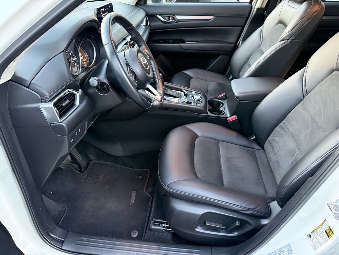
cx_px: 170
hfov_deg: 71.6
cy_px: 128
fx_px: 235
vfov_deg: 56.8
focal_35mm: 24
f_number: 1.78
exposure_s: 1/60
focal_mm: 6.76
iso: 800
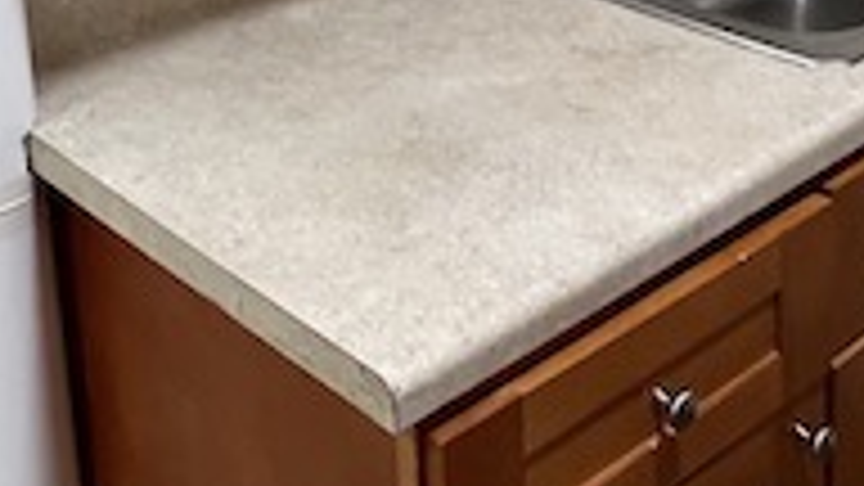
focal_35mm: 59
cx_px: 387
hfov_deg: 35.4
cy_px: -256
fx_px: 1352
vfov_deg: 18.0
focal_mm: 1.57
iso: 200
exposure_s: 1/60
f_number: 1.8
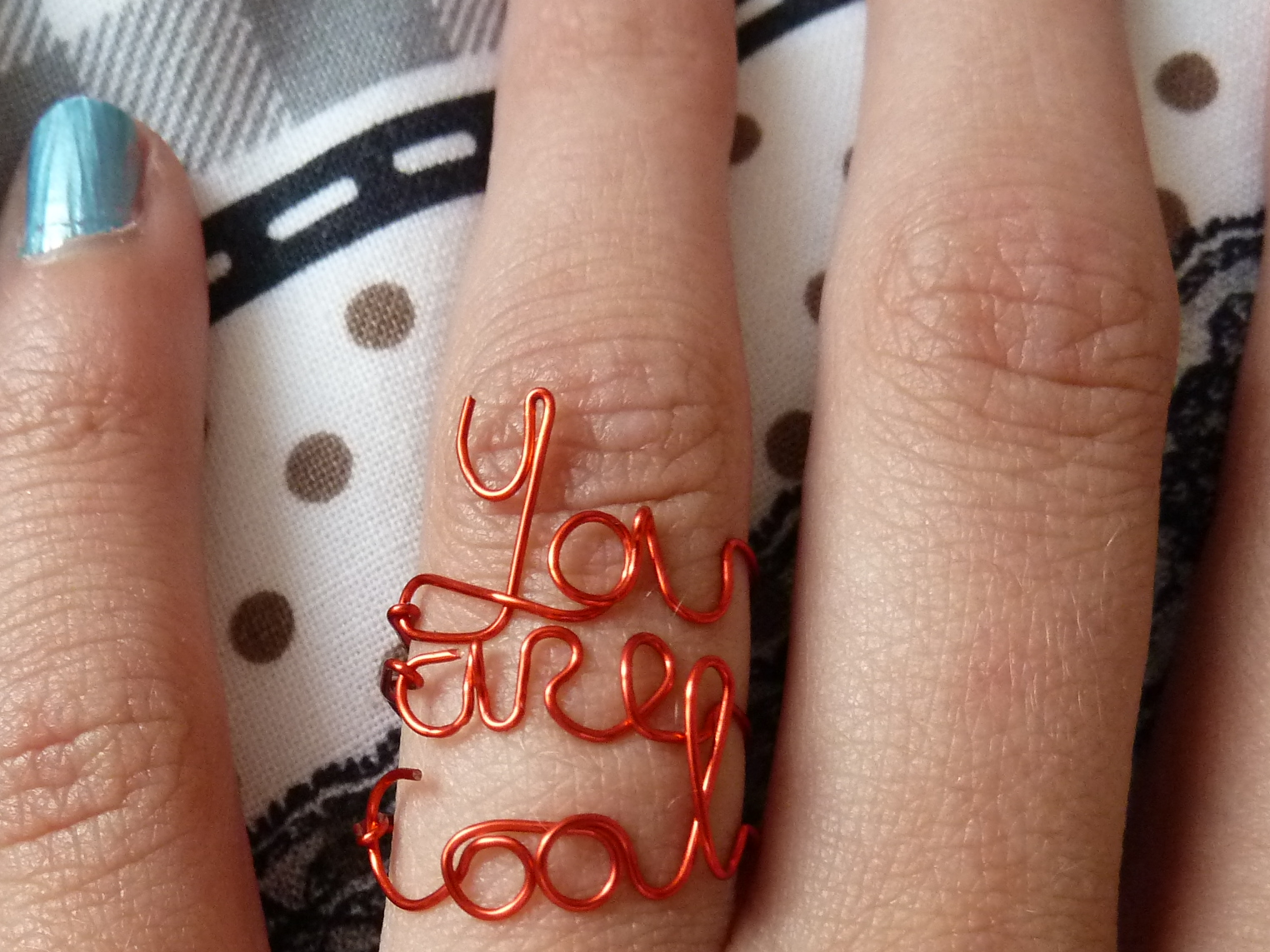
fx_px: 1541
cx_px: 433
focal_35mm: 42
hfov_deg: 44.2
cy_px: 700
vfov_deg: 33.7
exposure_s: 1/20
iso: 400
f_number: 3.3
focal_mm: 4.1
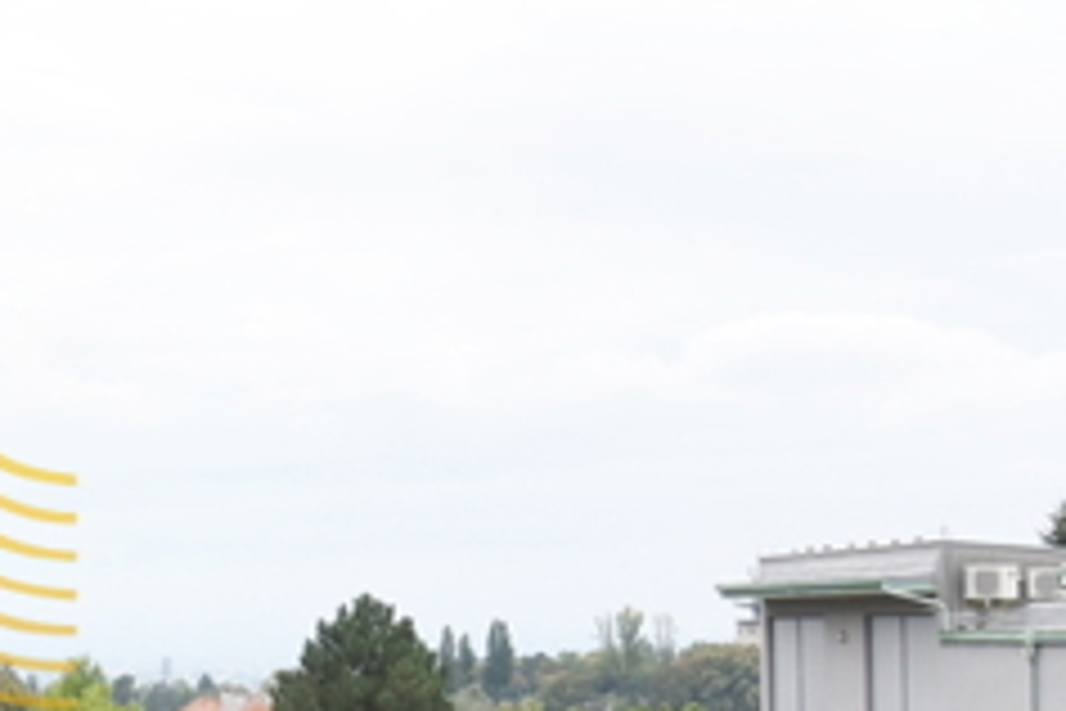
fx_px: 2250
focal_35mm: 76
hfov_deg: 24.7
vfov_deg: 17.8
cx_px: -121
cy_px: 576
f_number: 9
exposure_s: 1/320
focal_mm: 10
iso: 100
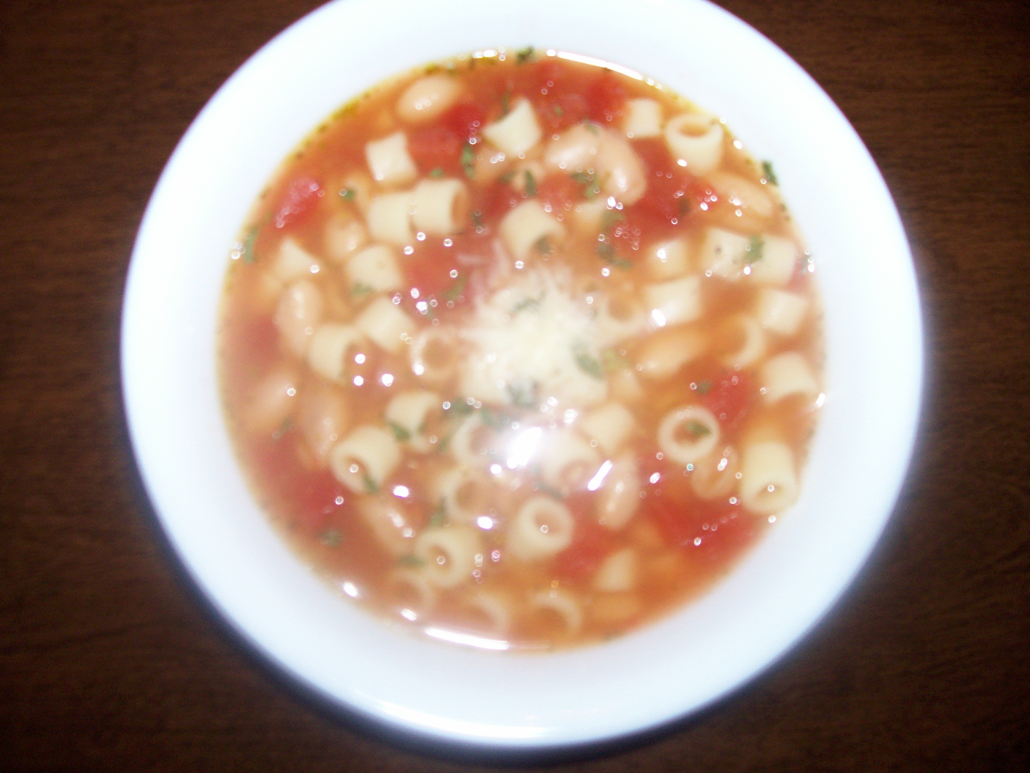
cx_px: 515
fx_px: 1012
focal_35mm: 34
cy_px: 386
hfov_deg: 54.0
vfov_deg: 41.8
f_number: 2.7
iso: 140
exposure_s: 1/112
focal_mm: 5.6
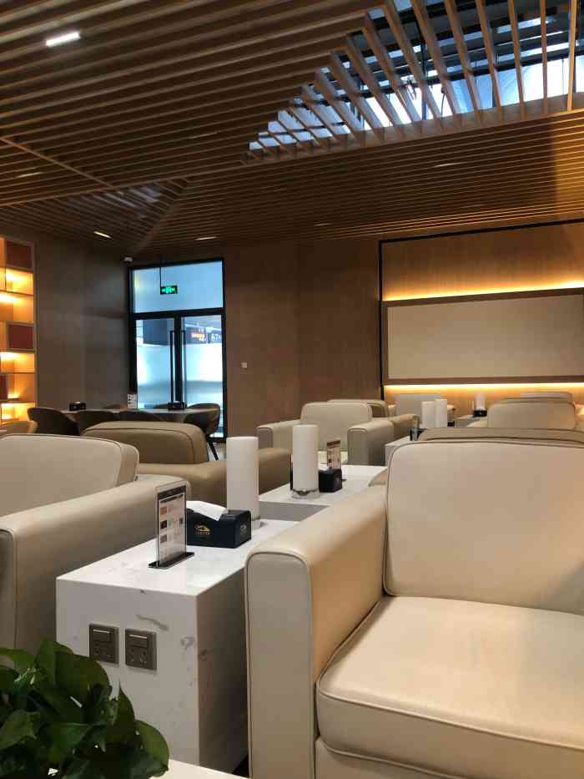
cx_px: 292
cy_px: 390
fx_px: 630
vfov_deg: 63.4
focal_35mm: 28
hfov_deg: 49.8
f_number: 1.8
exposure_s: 1/17
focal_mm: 4
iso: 50
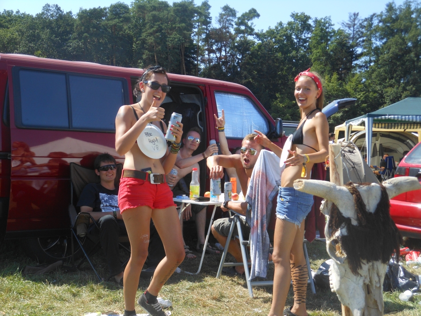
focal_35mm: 57
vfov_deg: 25.7
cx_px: 210
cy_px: 158
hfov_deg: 33.8
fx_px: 693
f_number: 4.1
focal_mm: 10.2
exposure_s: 1/400
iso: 80
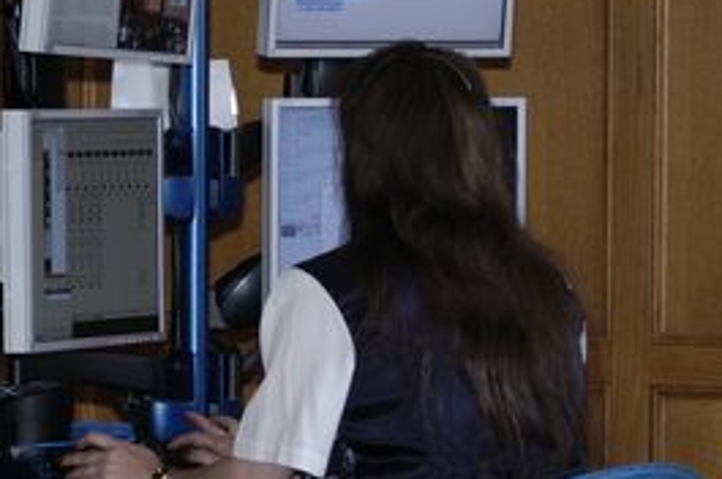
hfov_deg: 7.7
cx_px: 242
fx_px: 5387
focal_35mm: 269
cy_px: 196
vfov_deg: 5.1
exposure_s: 1/160
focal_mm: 95
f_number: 4
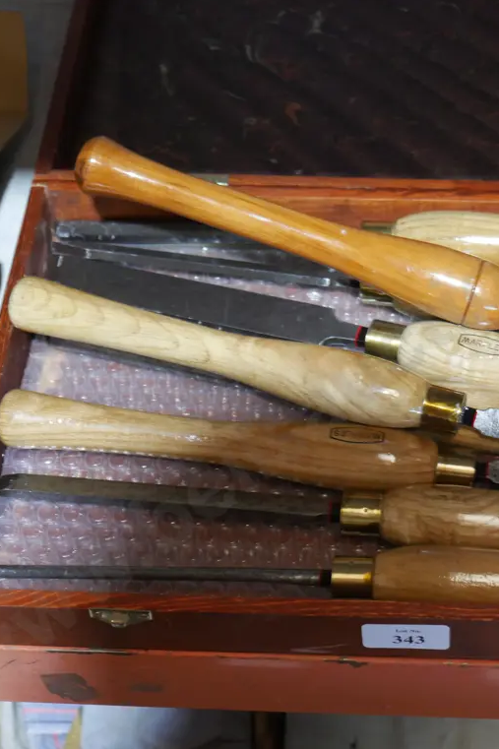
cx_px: 367
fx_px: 1456
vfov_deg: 28.8
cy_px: 375
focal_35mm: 70
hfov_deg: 19.3
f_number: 5.3
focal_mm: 25
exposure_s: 1/60
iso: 1250
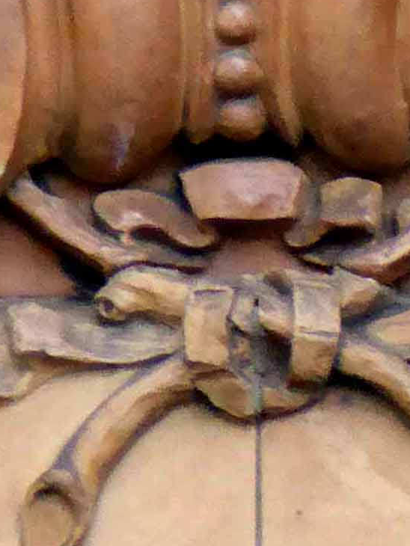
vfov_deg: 3.8
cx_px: 253
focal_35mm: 503
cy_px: -1194
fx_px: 7939
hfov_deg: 3.0
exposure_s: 1/125
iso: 640
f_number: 4.5
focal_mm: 12.5
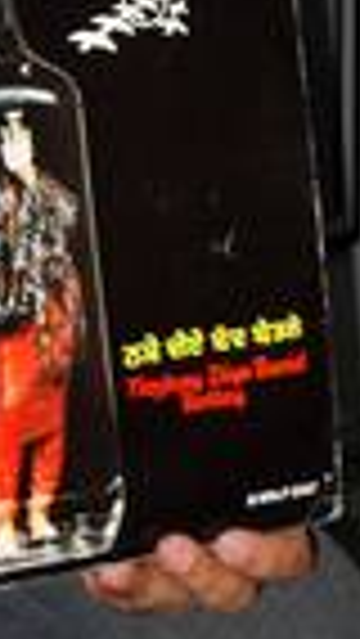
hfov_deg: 6.7
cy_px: -99
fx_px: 3000
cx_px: -254
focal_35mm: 177
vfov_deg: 11.9
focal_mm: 11.8
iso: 200
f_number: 4
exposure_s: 1/60
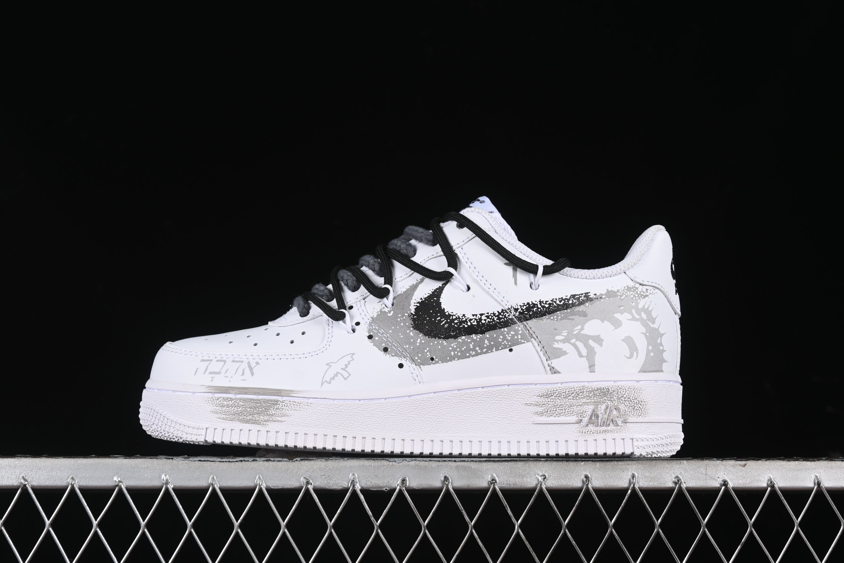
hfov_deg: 27.0
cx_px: 422
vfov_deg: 18.2
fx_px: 1758
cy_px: 282
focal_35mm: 75
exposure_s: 1/80
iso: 160
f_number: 8
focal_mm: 50
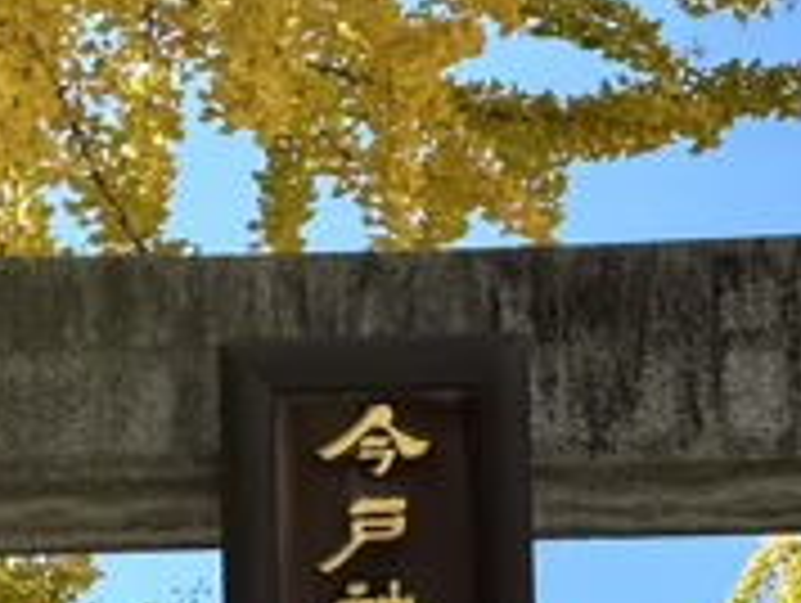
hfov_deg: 9.7
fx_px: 4727
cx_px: 364
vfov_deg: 7.3
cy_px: 340
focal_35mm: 204
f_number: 1.6
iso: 32
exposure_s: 1/837
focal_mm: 5.96
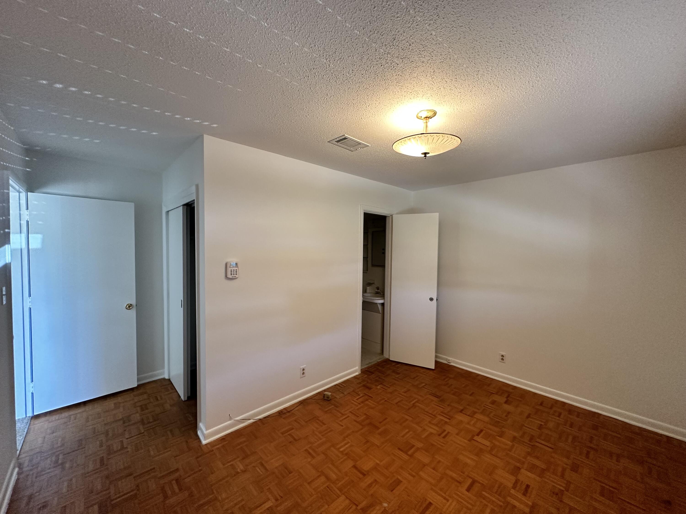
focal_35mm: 14
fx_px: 277
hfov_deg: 102.1
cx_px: 343
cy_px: 257
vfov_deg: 85.7
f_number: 2.2
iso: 200
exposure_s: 1/60
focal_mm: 2.22
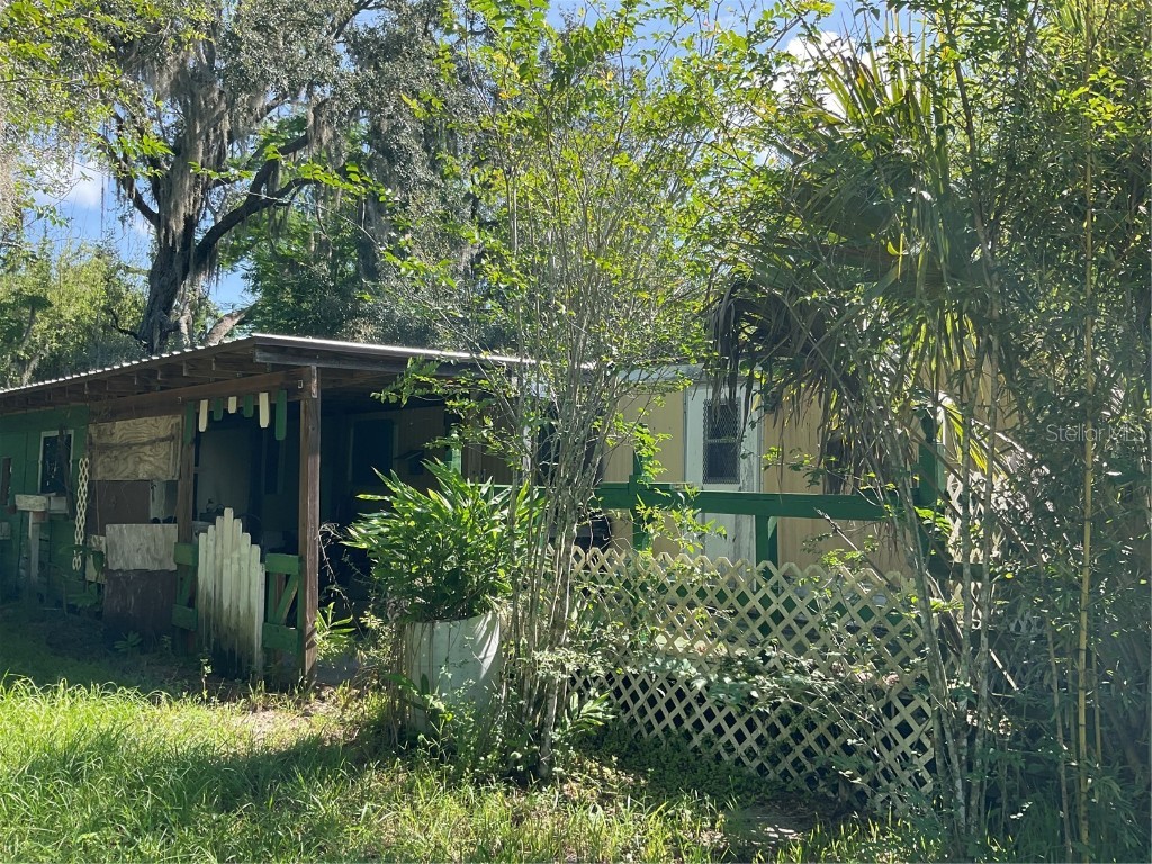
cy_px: 432
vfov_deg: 48.2
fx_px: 965
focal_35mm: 29
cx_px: 576
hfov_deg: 61.7
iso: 16
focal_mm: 3
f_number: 1.8
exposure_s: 1/406
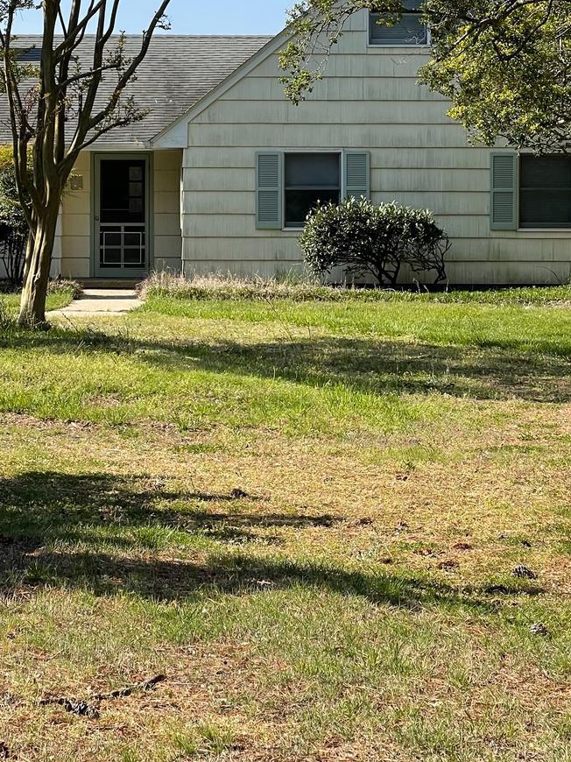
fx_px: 2487
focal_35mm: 113
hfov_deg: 13.1
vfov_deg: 17.4
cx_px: 189
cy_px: 229
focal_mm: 7.5
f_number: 2.2
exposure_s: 1/737
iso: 20
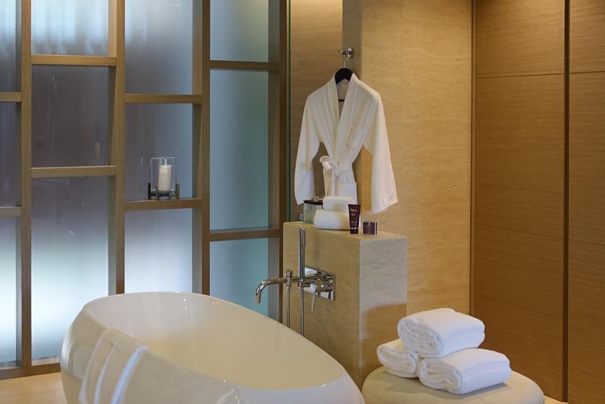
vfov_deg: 26.3
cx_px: 261
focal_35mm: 51
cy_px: 125
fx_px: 857
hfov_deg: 38.8
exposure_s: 1/30
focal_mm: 8.8
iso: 125
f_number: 2
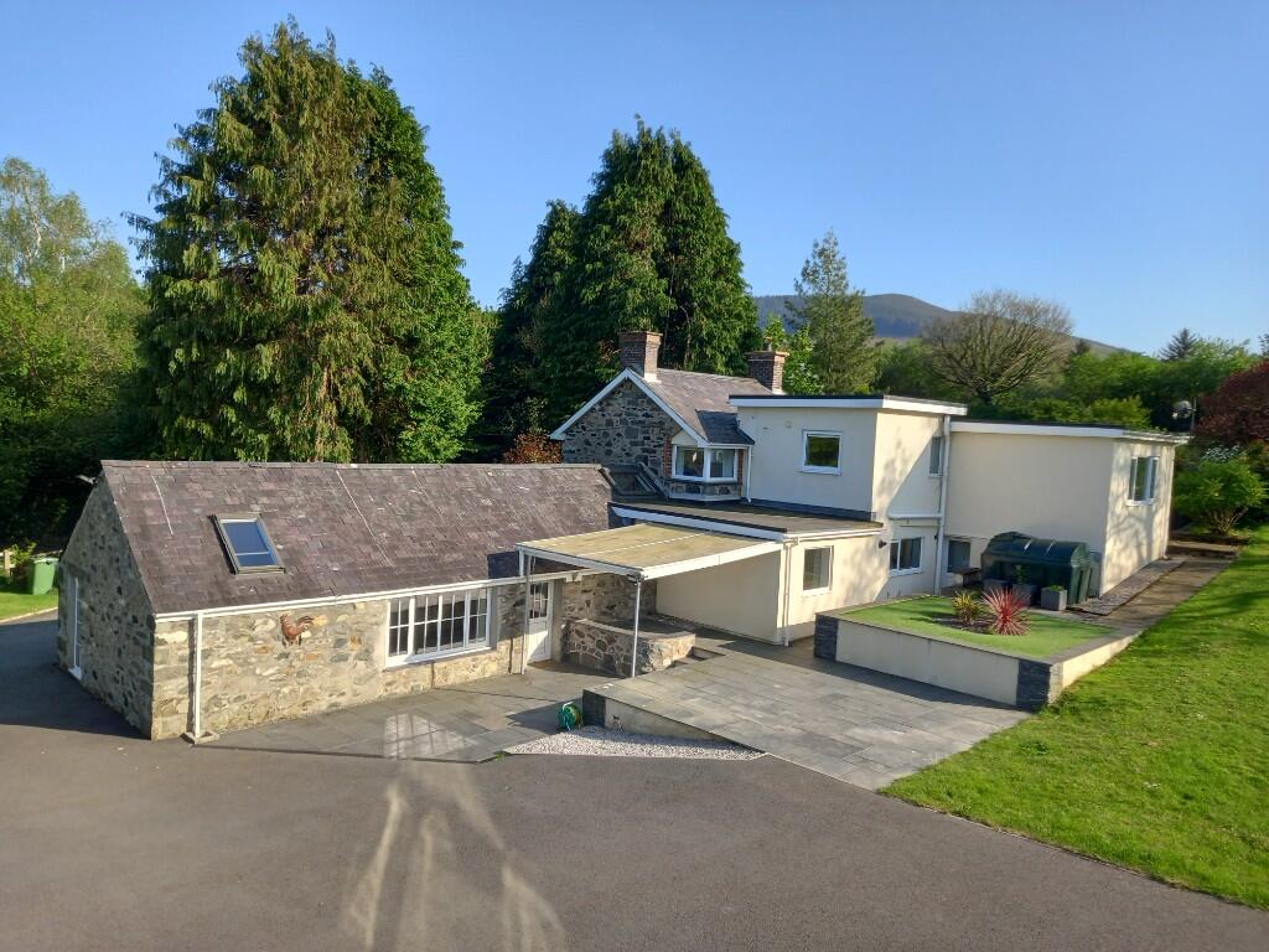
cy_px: 476
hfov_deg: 69.4
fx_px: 916
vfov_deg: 54.9
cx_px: 634
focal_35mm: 25
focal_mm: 4.6
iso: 25
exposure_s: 1/324
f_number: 2
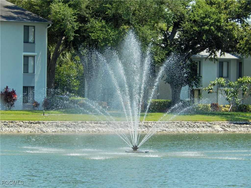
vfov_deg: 6.2
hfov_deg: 8.3
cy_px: 94
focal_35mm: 239
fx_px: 1733
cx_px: 126
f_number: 5.8
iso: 125
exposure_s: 1/320
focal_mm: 42.8
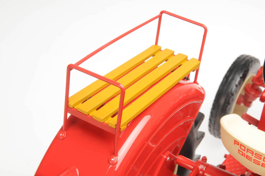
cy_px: 88
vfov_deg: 20.1
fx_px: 496
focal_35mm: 68
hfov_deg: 29.9
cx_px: 132
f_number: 25
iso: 400
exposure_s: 1/160
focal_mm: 45
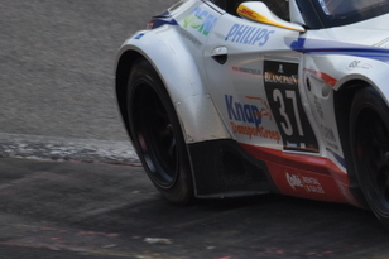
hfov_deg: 1.8
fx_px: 12624
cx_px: 500
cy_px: -51
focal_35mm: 1169
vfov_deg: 1.2
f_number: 6.3
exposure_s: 1/640
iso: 320
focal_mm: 300
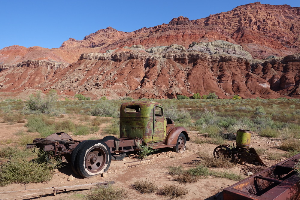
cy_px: 100
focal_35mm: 24
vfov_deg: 53.1
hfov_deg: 73.7
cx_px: 150
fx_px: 200
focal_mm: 8.8
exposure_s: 1/500
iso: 125
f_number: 5.6
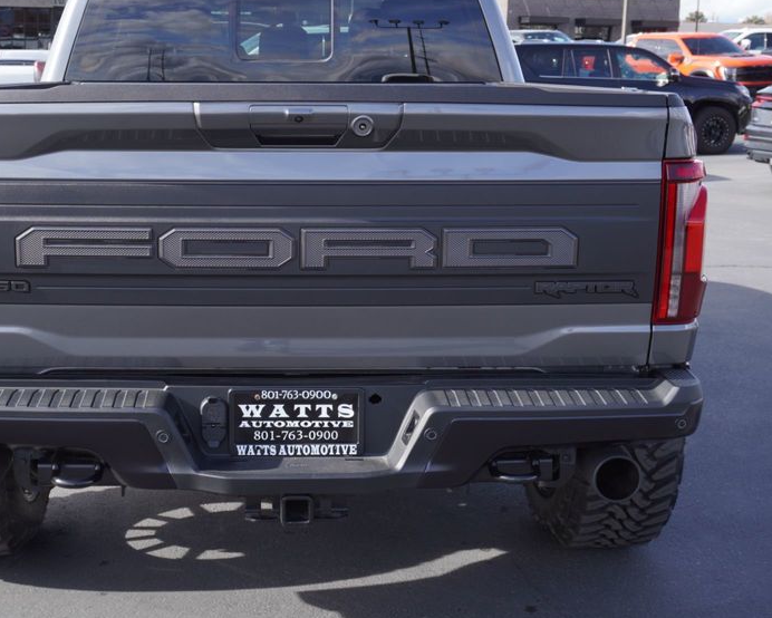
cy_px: 262
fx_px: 1143
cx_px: 282
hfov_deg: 37.1
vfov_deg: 30.2
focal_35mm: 50
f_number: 6.3
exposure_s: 1/125
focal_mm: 24
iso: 100
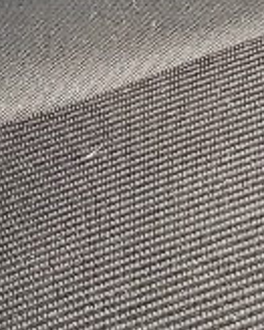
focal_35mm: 248
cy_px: -167
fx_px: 2424
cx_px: 322
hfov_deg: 6.2
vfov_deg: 7.7
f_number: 1.5
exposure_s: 1/120
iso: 51
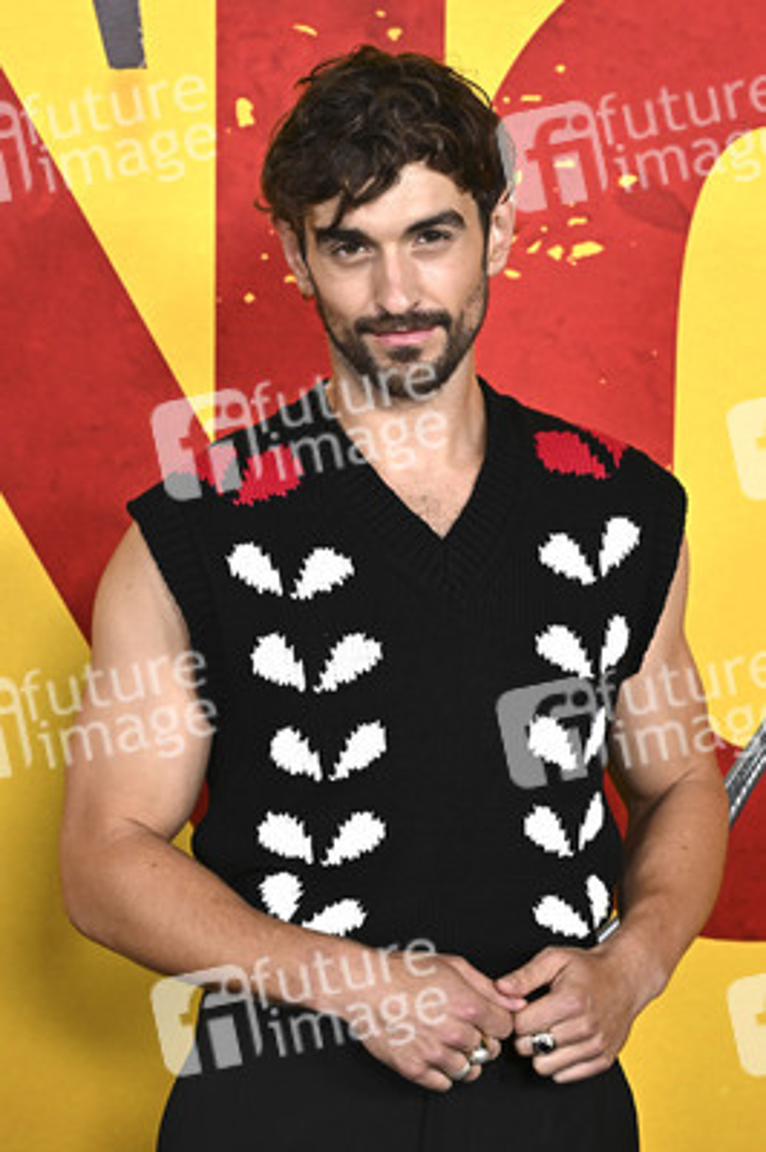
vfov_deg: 27.7
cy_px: 576
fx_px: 2334
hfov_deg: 18.6
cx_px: 383
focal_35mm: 73
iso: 2000
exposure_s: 1/250
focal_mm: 73
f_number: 6.3
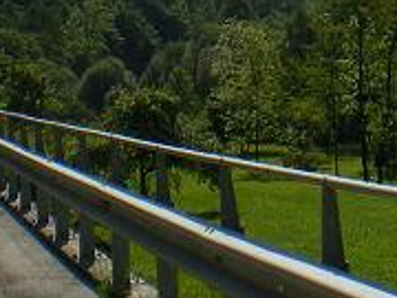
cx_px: 412
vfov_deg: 9.5
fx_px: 1743
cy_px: -148
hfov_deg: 12.8
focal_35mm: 152
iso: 64
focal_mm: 6.3
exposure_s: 1/500
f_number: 4.6
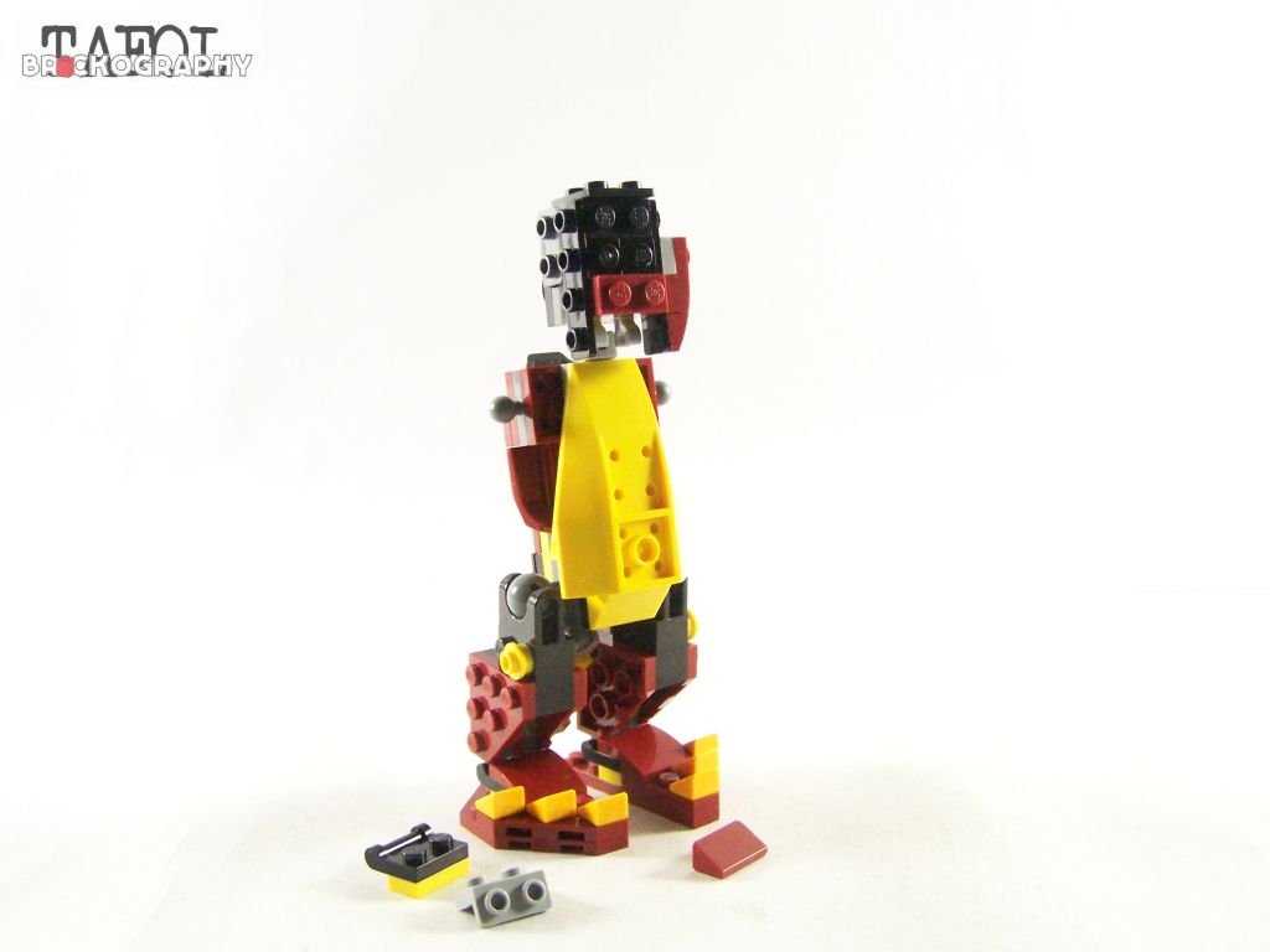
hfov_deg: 49.0
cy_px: 476
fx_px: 1394
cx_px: 635
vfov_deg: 37.7
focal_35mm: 38
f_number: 3.2
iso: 400
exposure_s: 1/60
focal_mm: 6.3
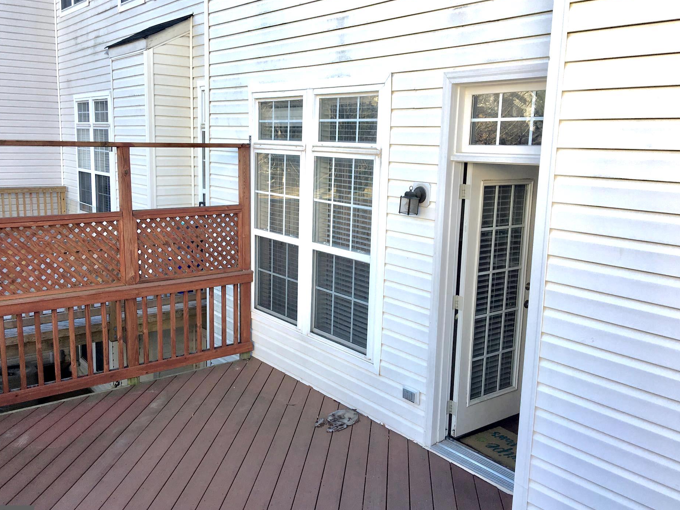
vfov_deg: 44.2
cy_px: 254
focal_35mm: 32
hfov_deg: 56.8
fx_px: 629
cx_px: 318
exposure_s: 1/323
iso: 25
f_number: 2.2
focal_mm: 4.15
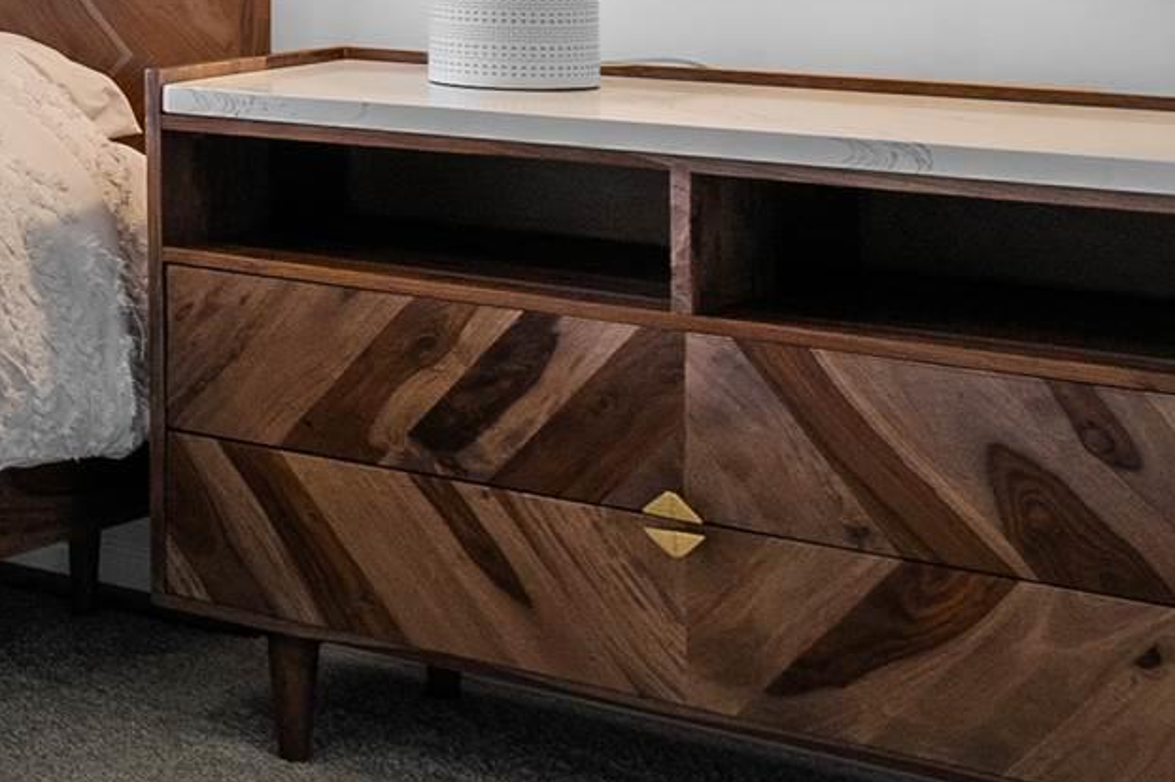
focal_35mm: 86
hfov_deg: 15.7
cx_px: -1455
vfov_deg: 15.2
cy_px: -162
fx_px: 2821
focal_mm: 17.5
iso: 200
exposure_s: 1/5
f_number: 8
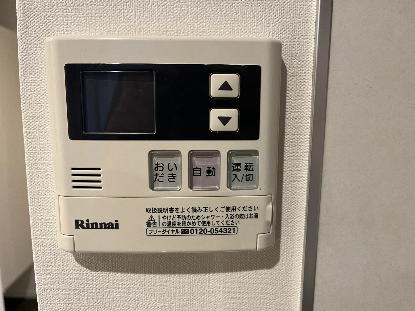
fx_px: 312
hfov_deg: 67.3
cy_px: 156
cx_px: 208
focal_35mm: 26
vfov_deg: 53.1
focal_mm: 5.1
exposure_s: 1/50
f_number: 1.6
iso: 160
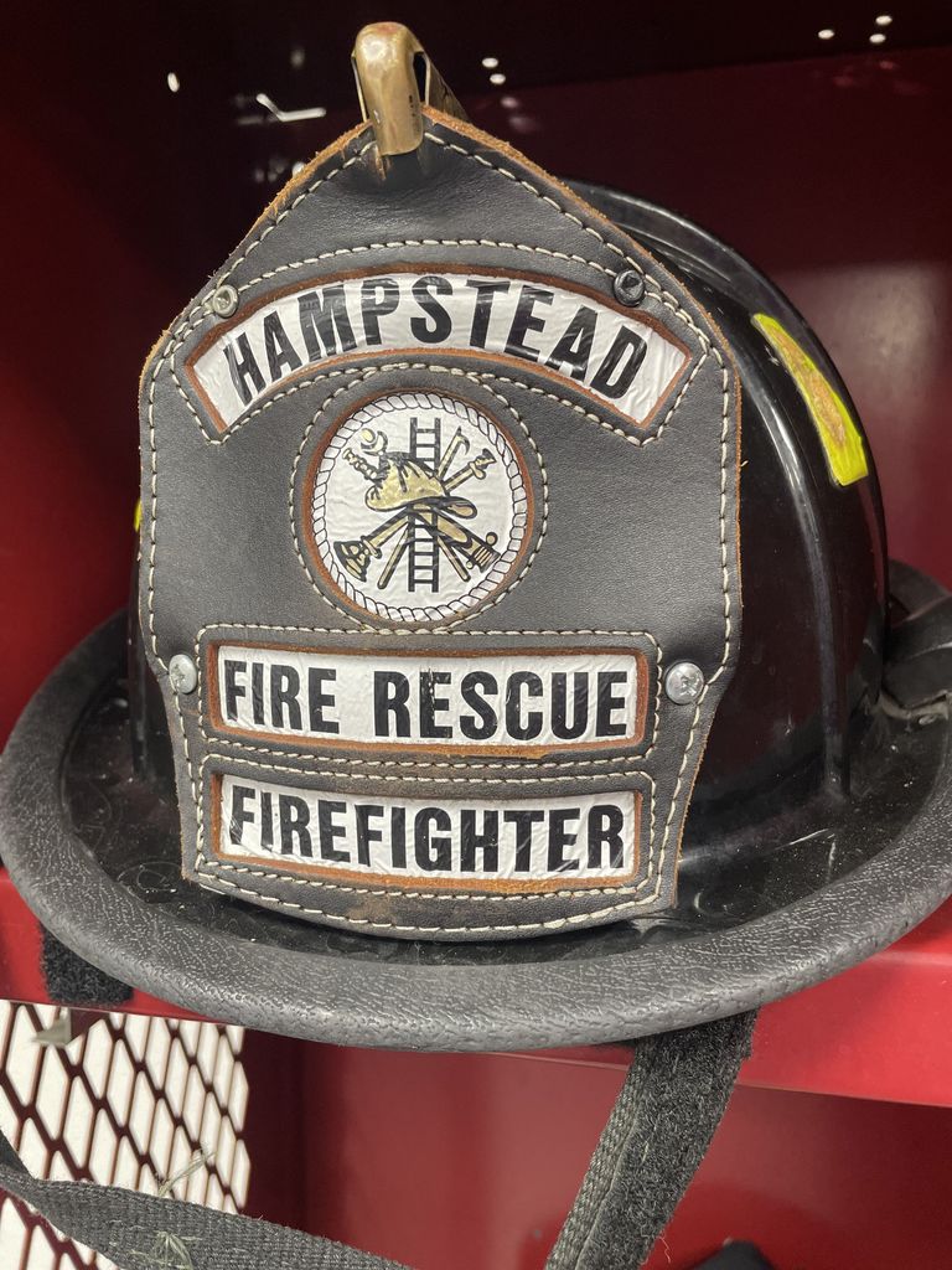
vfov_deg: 67.3
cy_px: 635
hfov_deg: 53.1
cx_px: 476
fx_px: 953
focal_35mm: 26
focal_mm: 4.2
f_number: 1.6
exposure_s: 1/60
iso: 160
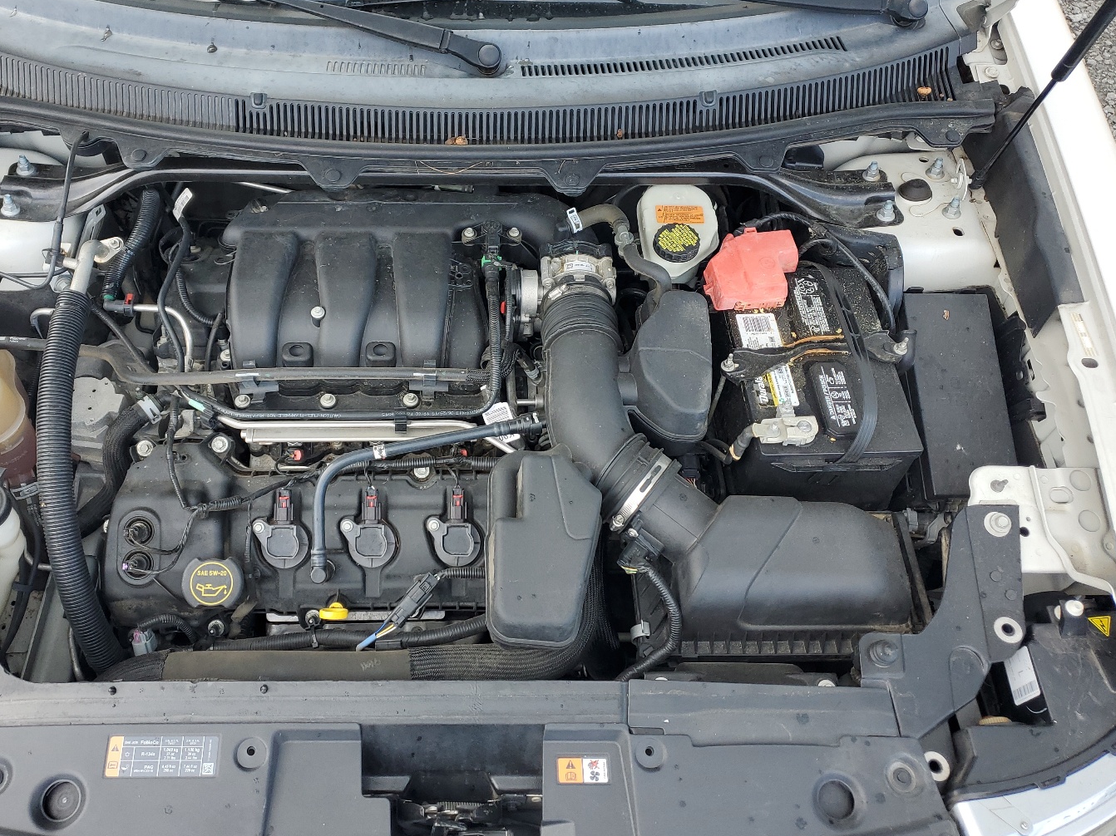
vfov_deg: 45.4
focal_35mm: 31
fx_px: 999
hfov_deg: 58.0
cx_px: 466
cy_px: 398
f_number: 1.5
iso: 50
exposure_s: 1/385
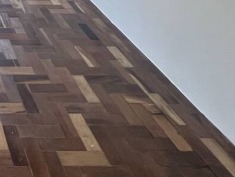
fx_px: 326
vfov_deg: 22.8
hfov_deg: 30.3
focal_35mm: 48
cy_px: -108
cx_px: -79
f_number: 1.8
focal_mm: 1.57
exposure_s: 1/60
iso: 160
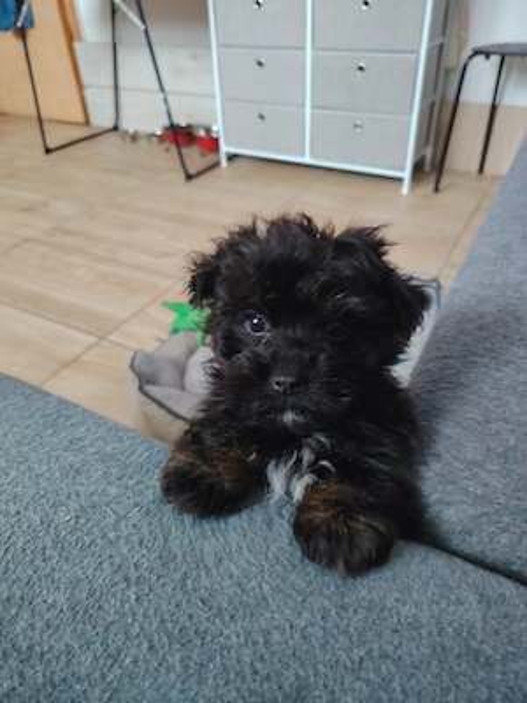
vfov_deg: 71.6
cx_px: 264
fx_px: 487
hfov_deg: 56.8
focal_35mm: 24
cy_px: 352
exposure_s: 1/20
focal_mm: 5.25
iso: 2928
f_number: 1.75
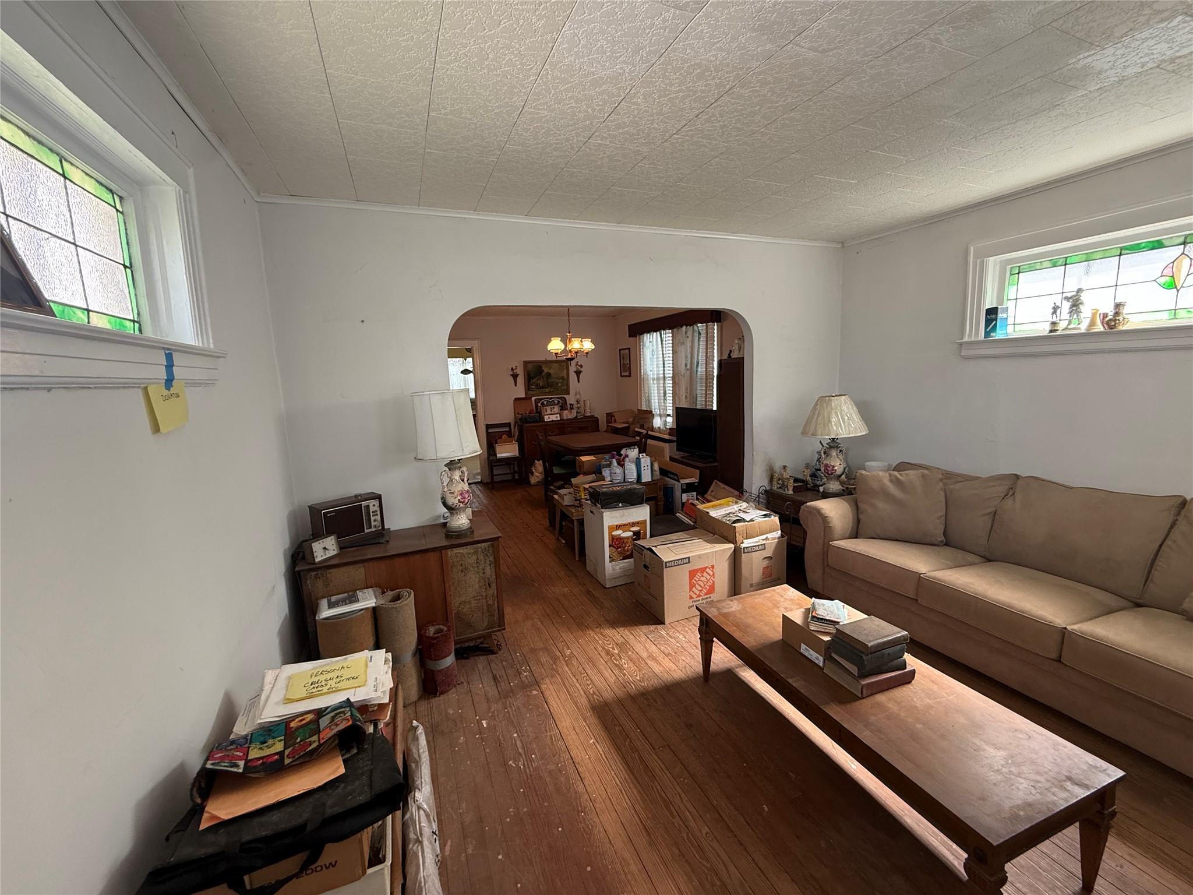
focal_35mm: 14
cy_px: 448
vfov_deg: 85.7
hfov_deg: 102.1
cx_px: 596
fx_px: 482
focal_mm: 2.22
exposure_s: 1/60
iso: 200
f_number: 2.2
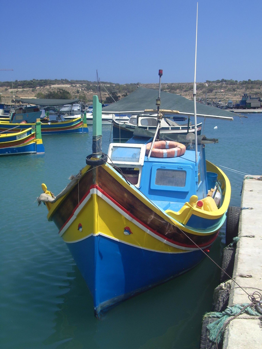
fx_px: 454
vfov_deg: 42.1
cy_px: 174
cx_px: 131
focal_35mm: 45
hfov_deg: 32.2
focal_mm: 6.8
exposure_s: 1/500
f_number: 4.6
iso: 50
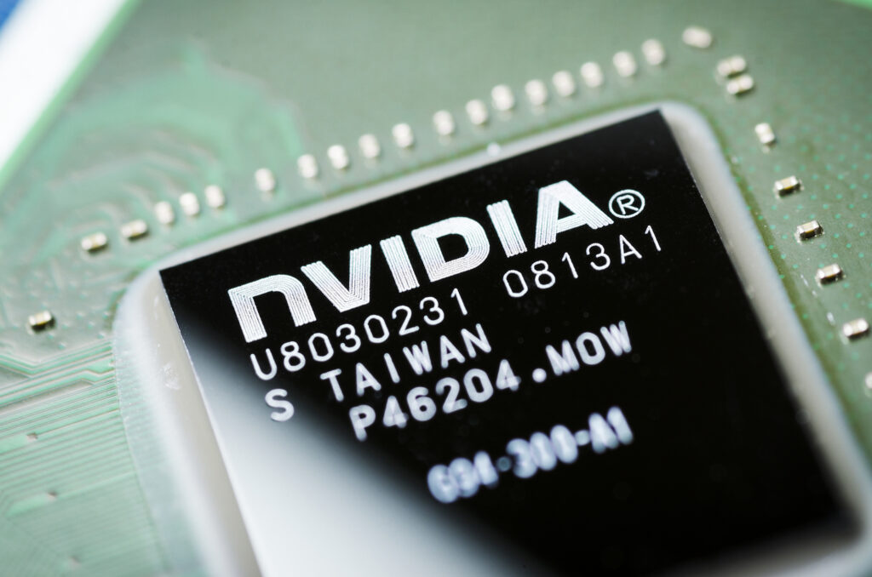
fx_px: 3263
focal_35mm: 135
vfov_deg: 10.1
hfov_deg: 15.2
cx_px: 436
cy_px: 288
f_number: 14
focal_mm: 90
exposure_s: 1/200
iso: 100
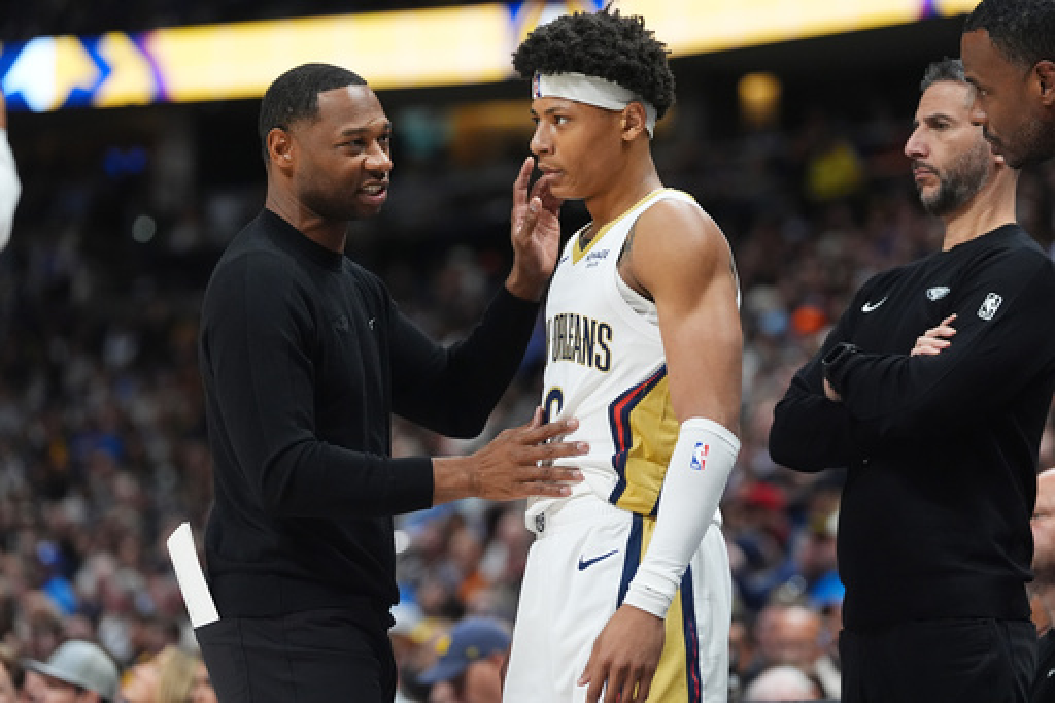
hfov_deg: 13.8
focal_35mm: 149
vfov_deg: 9.2
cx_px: 528
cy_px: 352
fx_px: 4365
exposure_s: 1/1600
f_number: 3.2
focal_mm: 149
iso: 4000
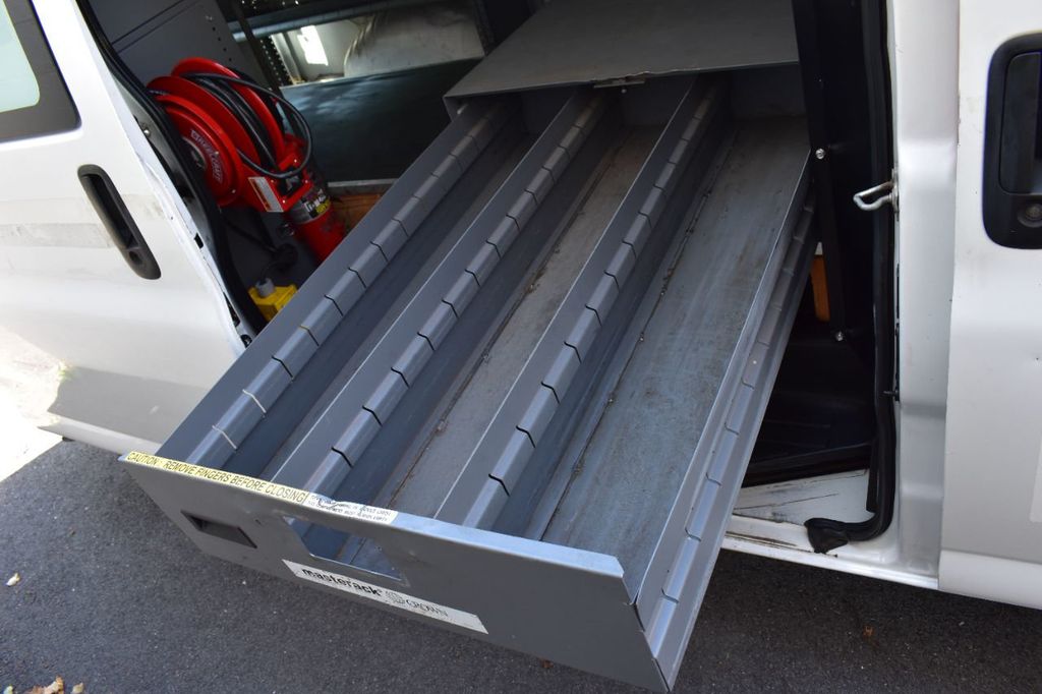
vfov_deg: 47.9
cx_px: 521
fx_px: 781
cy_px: 347
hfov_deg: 67.4
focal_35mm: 27
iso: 400
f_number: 8
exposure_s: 1/60
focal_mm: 18
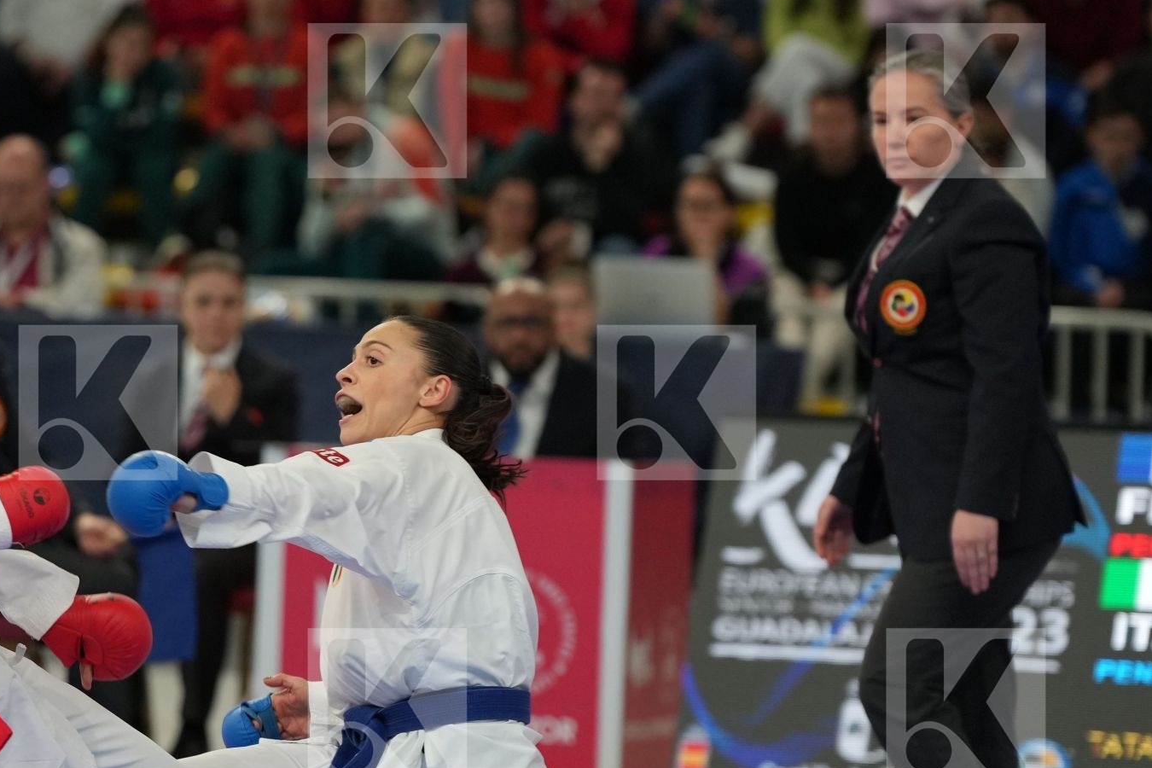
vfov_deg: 4.9
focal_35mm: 280
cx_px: 387
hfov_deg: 7.4
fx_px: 8959
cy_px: 403
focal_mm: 140
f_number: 2.8
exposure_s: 1/1000
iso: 1600
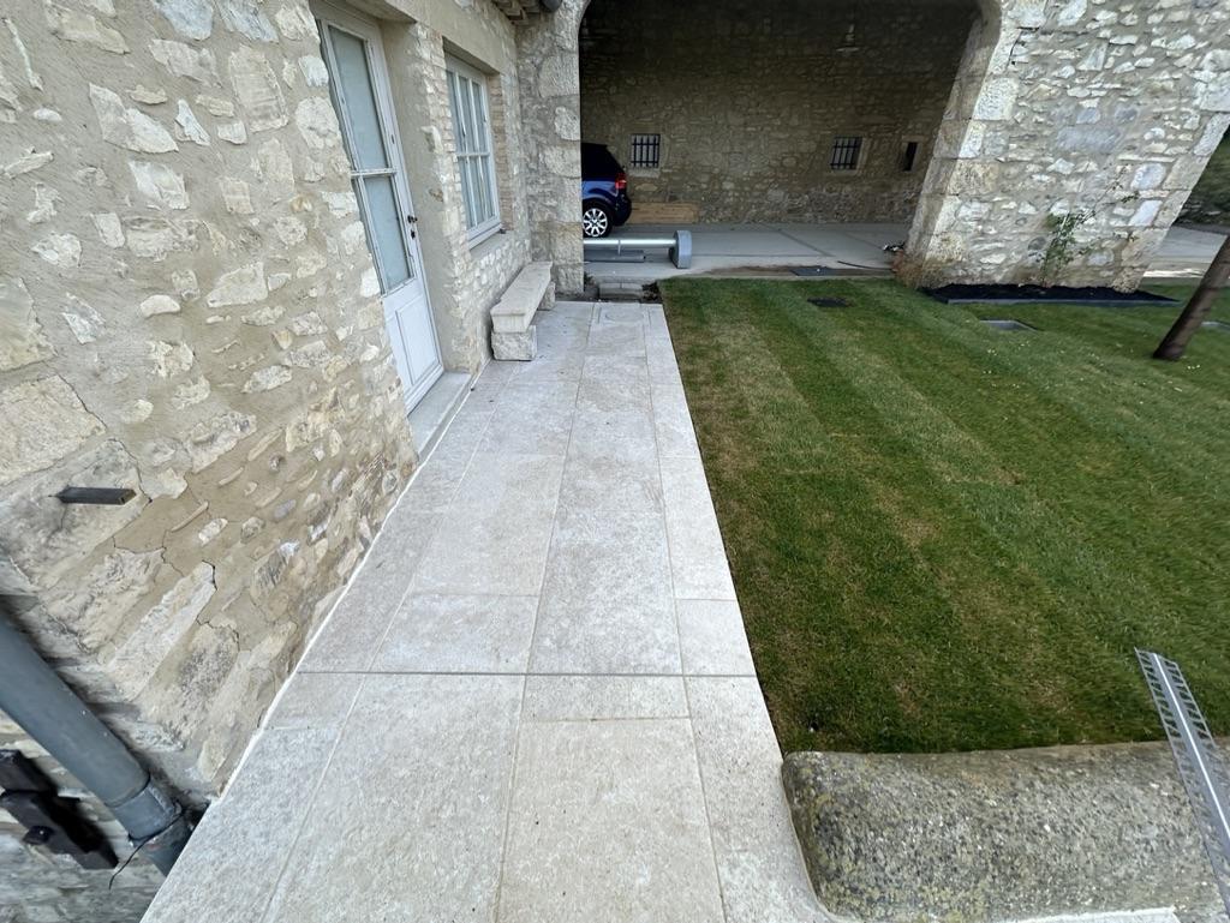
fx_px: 498
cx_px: 615
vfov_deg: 85.7
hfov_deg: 102.0
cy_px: 462
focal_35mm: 14
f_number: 2.2
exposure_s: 1/257
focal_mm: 2.22
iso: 40
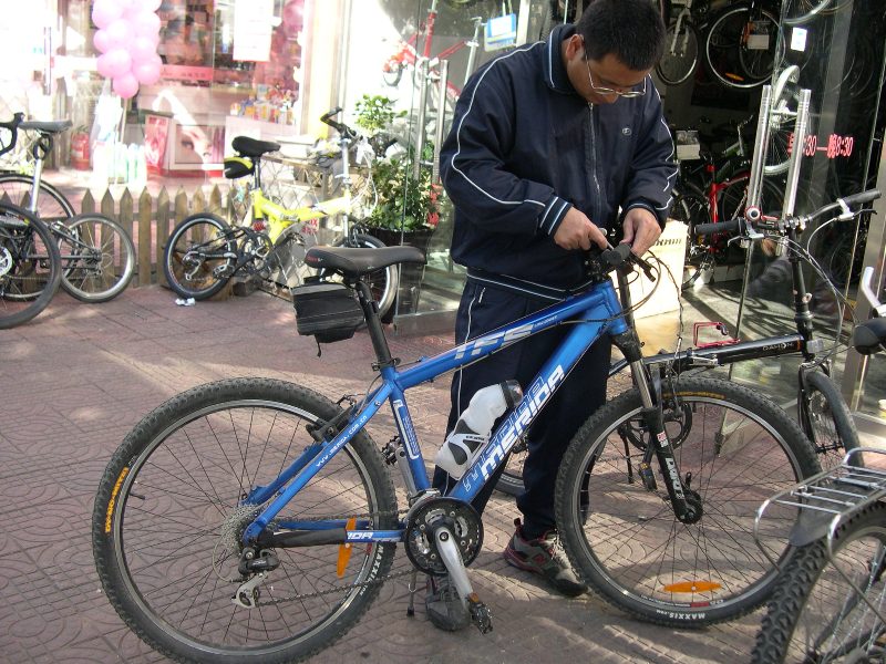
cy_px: 332
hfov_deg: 49.0
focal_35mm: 38
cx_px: 443
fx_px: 973
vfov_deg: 37.7
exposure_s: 1/144
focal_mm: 8
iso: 100
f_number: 2.8
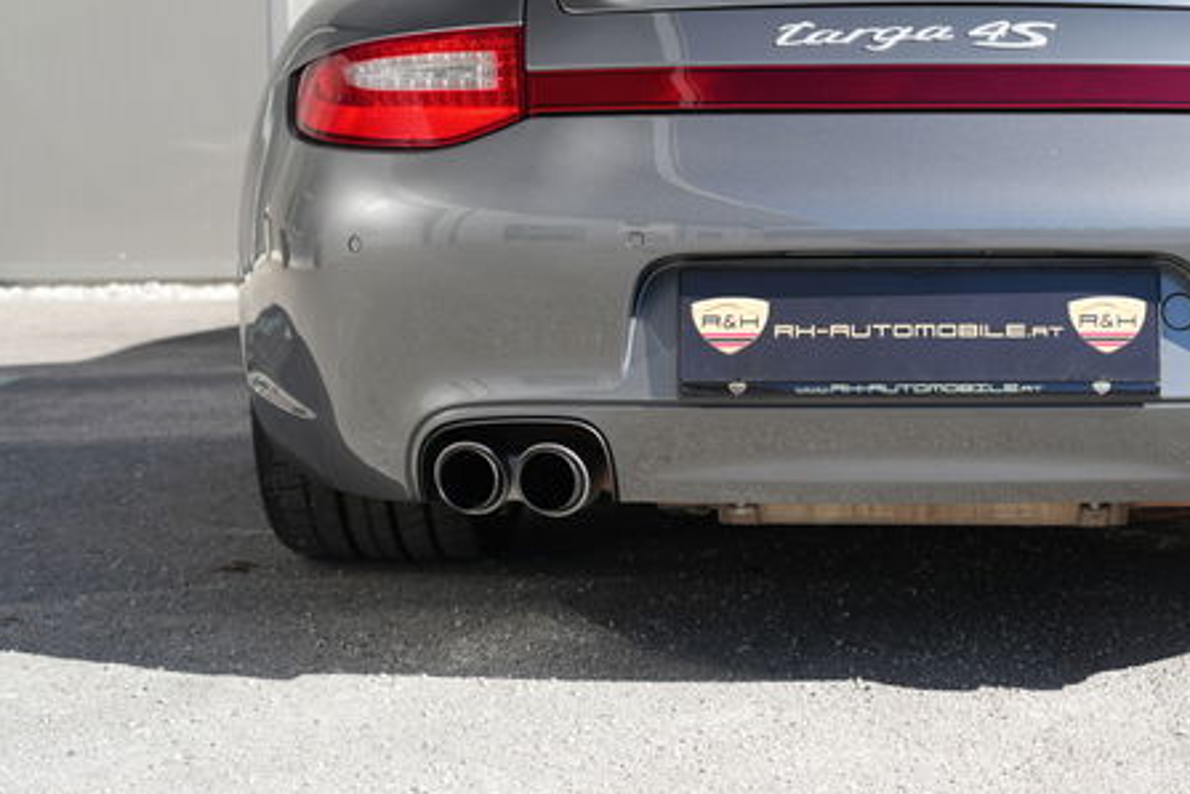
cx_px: 934
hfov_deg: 23.3
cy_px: 187
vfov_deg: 15.8
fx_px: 2843
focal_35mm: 86
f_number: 4
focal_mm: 50
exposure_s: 1/200
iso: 100
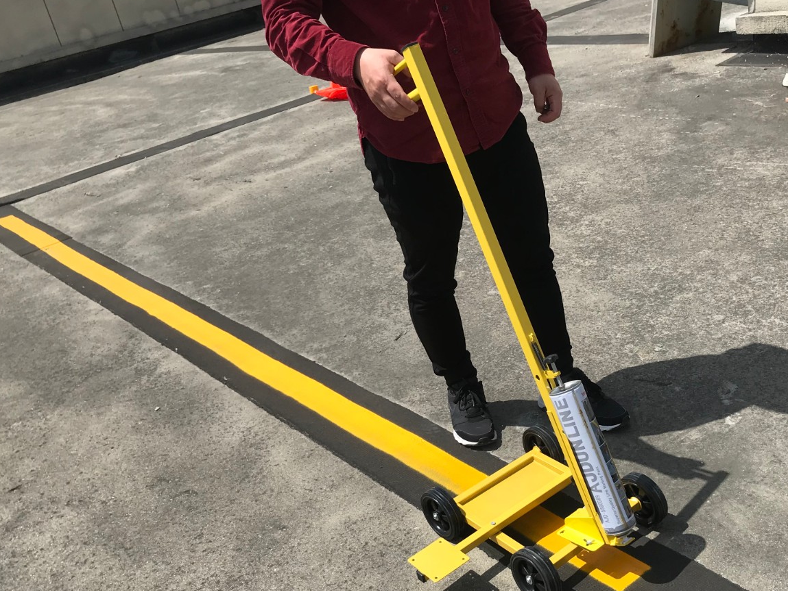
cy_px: 407
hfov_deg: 47.6
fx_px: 888
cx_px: 477
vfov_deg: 36.3
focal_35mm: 39
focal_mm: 3.99
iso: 20
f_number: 1.8
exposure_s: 1/2591
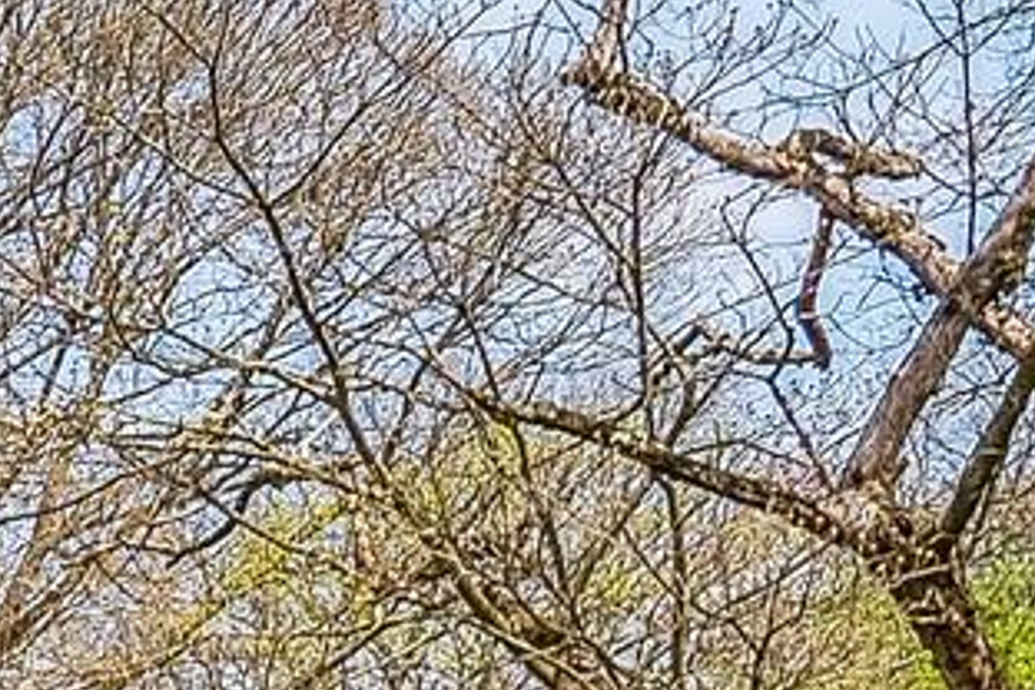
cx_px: -1914
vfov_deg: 12.5
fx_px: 3019
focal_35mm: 105
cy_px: 967
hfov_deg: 12.0
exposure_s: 1/1600
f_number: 8
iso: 100
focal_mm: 16
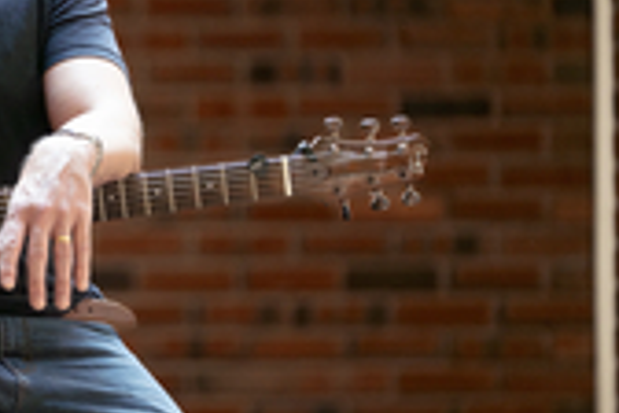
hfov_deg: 5.1
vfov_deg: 3.4
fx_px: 6929
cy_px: 81
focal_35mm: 403
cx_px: -33
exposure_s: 1/200
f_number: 2.8
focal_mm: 176
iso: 500
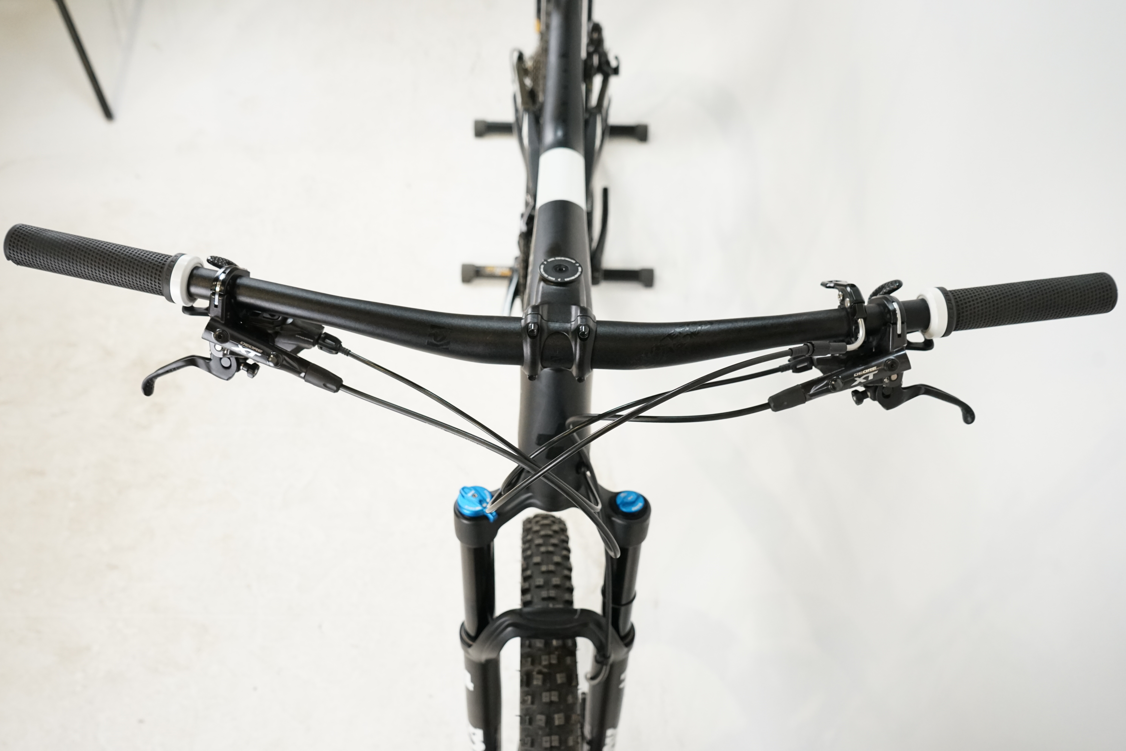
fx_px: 876
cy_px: 376
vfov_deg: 46.4
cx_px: 563
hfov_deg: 65.5
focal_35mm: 28
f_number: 5.6
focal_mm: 28
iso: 2500
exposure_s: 1/200
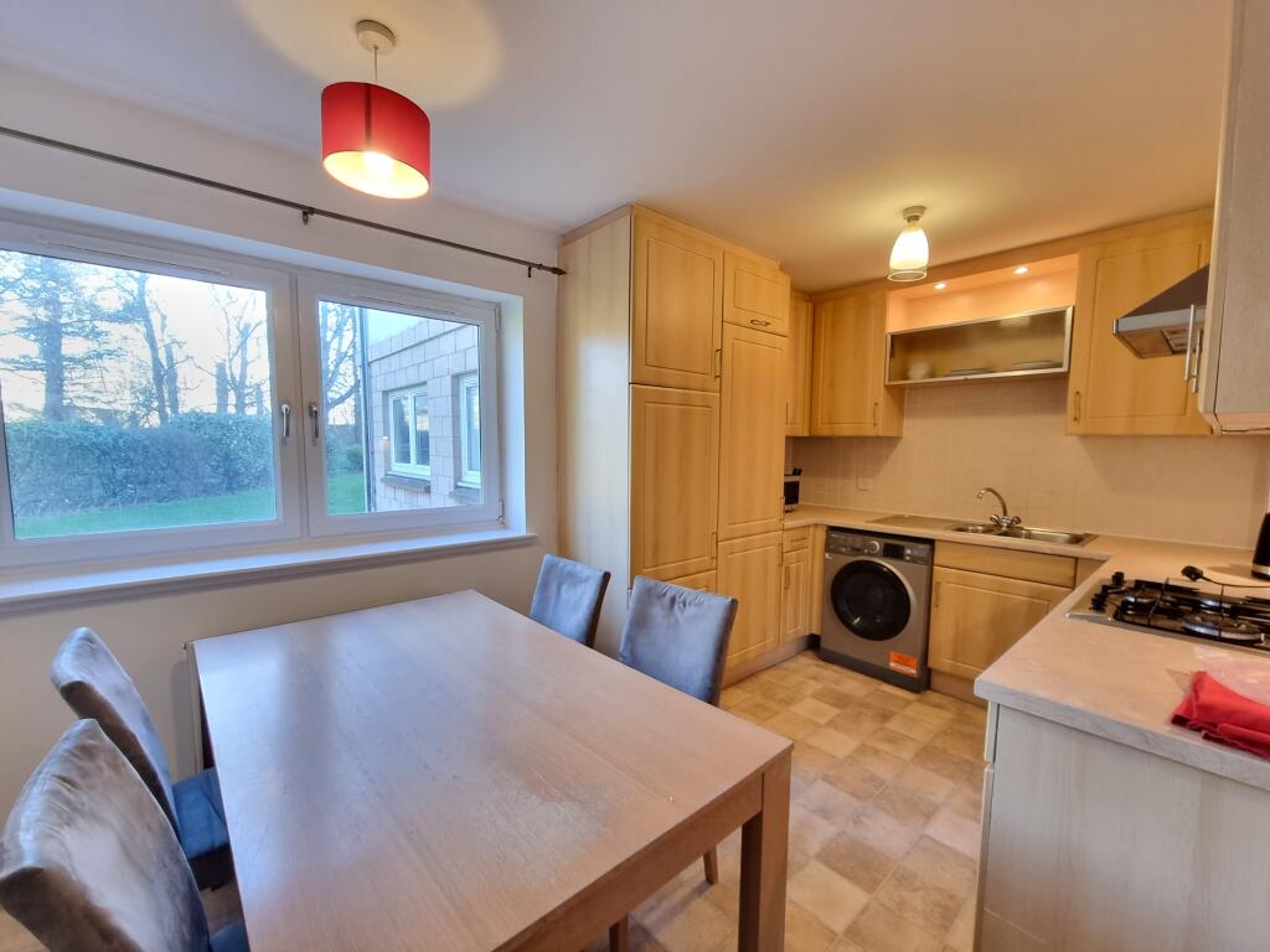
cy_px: 476
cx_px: 635
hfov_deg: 106.2
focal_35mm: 13
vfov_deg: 89.9
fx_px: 477
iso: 320
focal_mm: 2.2
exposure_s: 1/33
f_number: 2.2
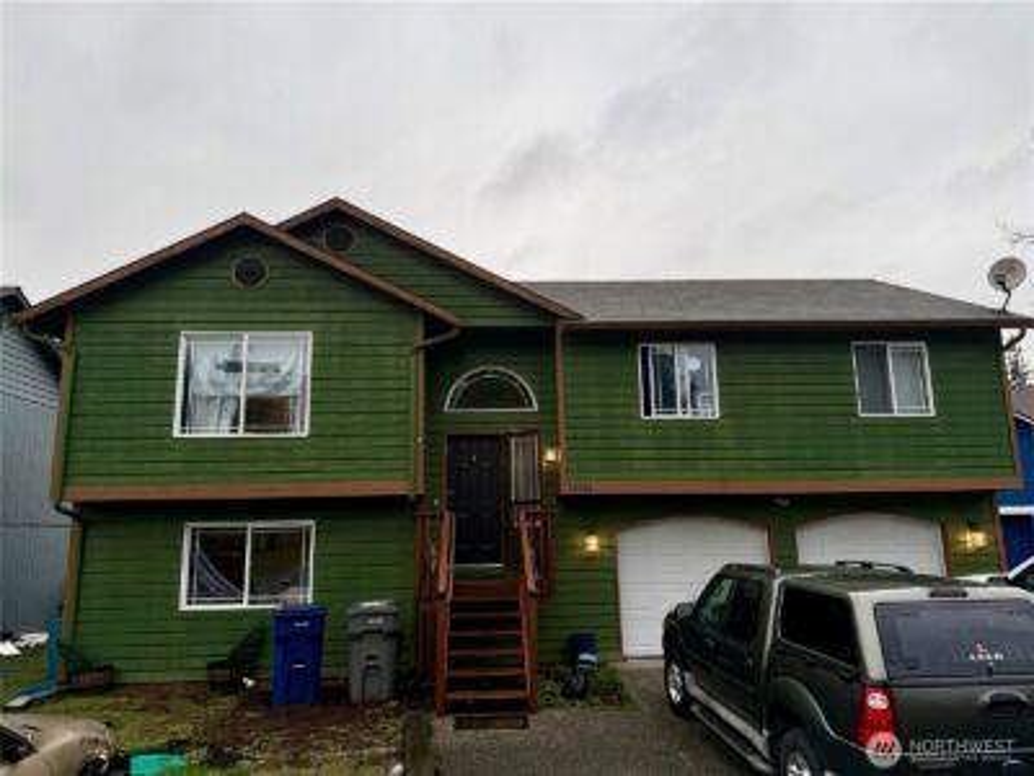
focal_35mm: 24
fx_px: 717
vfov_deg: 56.8
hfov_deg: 71.6
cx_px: 517
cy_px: 388
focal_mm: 6.76
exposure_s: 1/435
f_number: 1.78
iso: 80
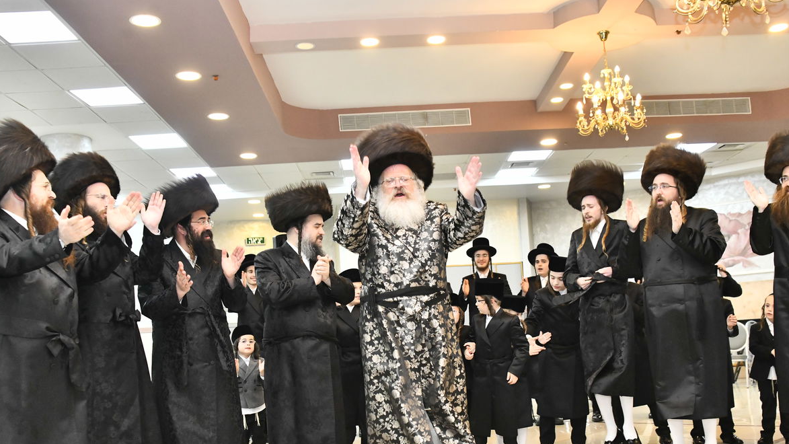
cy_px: 275
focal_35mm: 40
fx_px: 837
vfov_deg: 29.6
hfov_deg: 50.5
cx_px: 411
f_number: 5.6
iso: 2500
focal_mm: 32
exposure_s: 1/200
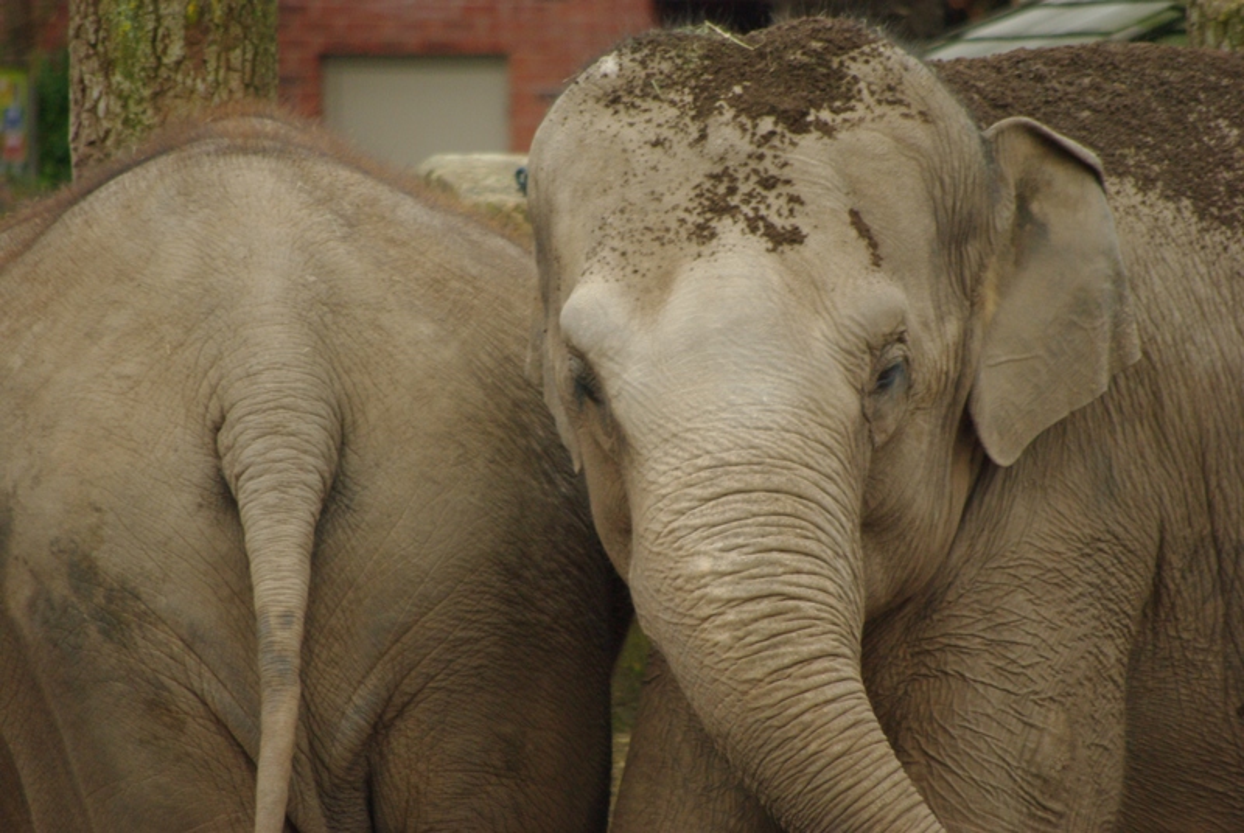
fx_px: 15573
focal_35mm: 450
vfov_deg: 3.1
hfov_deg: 4.6
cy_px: 416
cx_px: 622
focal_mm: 300
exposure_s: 1/125
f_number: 5.8
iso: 800
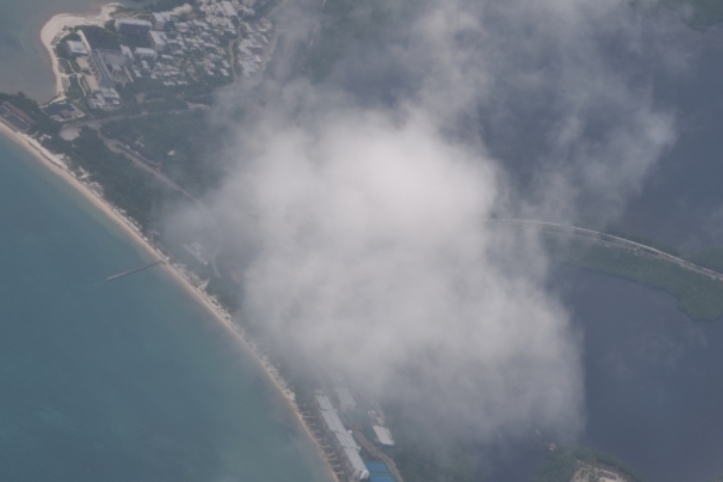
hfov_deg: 12.5
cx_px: 380
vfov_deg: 8.4
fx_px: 3292
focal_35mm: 164
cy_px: 191
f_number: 5.6
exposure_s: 1/640
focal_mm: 55
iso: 200
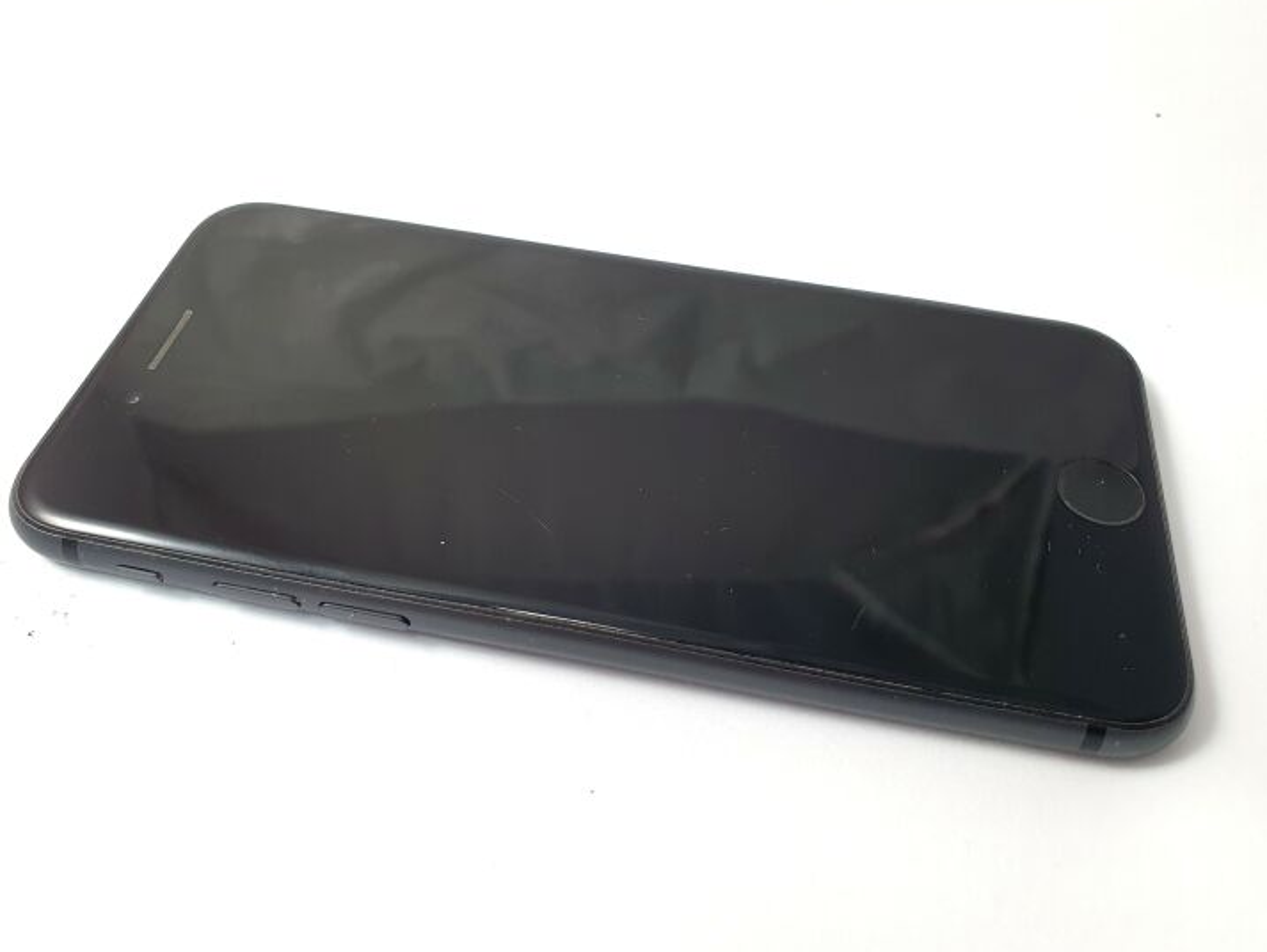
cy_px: 461
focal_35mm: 28
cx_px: 652
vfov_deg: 49.8
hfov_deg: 63.4
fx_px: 1026
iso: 125
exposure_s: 1/100
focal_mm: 4.32
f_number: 2.4
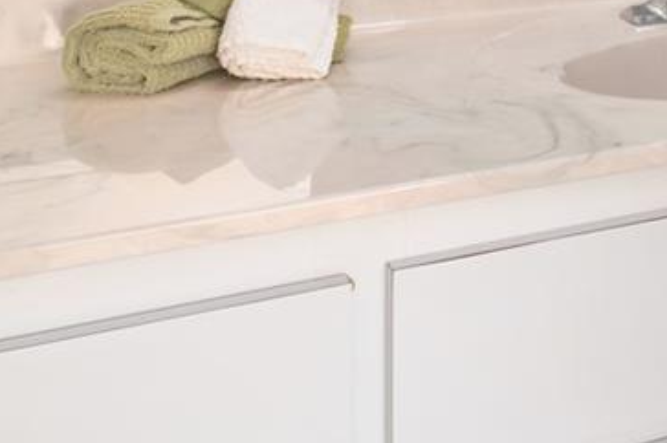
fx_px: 1222
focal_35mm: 66
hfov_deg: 26.4
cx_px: 845
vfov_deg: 18.3
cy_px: -220
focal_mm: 10
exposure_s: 1/8
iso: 250
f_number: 9
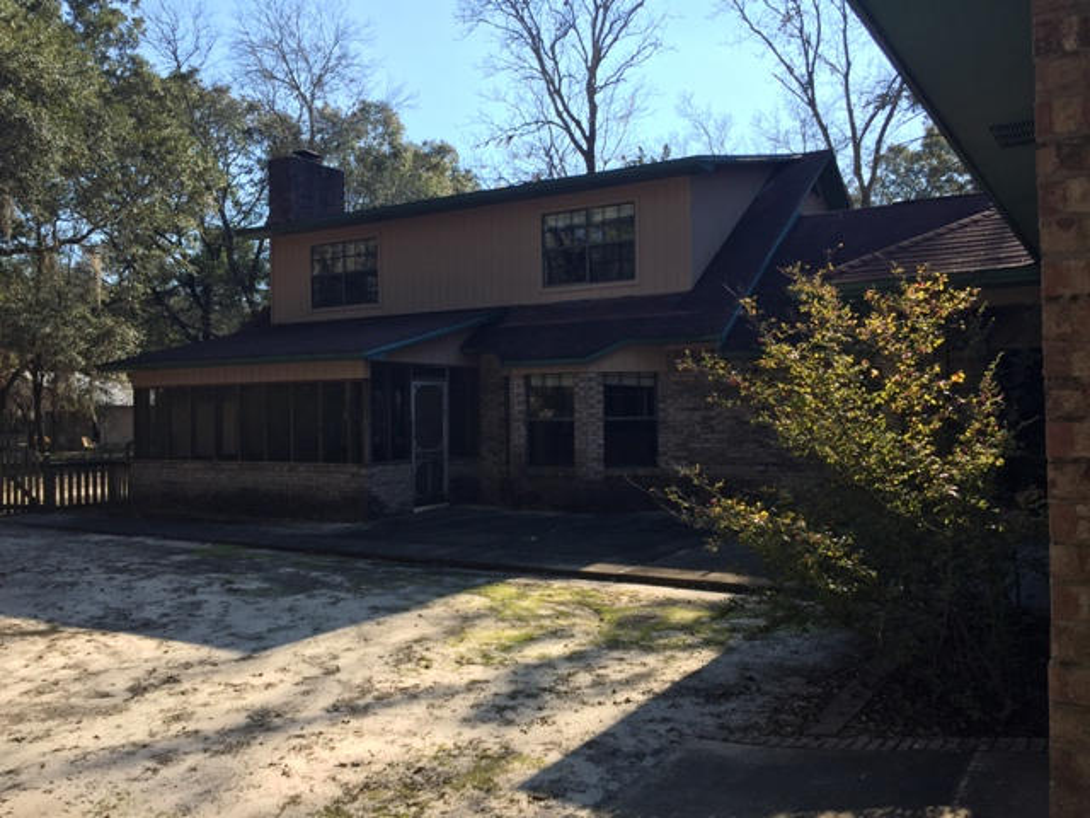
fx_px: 913
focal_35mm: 29
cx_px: 545
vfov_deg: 48.2
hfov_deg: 61.7
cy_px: 409
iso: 32
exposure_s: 1/920
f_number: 2.2
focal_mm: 4.15
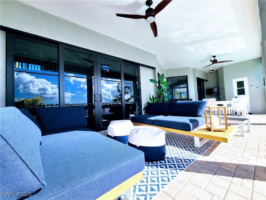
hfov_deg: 106.2
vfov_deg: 89.9
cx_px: 133
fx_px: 100
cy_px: 100
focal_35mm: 13
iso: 50
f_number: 2.2
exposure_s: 1/1176
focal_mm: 2.2
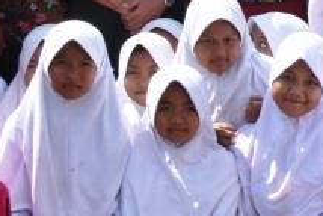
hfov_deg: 9.4
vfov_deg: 6.3
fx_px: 1930
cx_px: 418
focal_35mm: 215
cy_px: -150
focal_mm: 30
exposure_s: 1/640
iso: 1000
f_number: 13
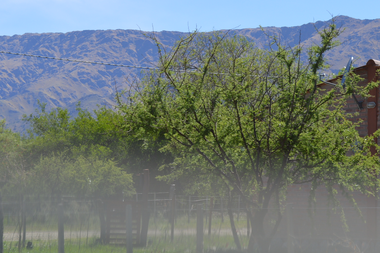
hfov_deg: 17.1
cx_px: 163
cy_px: 40
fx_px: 1266
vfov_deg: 11.4
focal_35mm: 120
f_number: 8
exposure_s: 1/250
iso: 100
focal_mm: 44
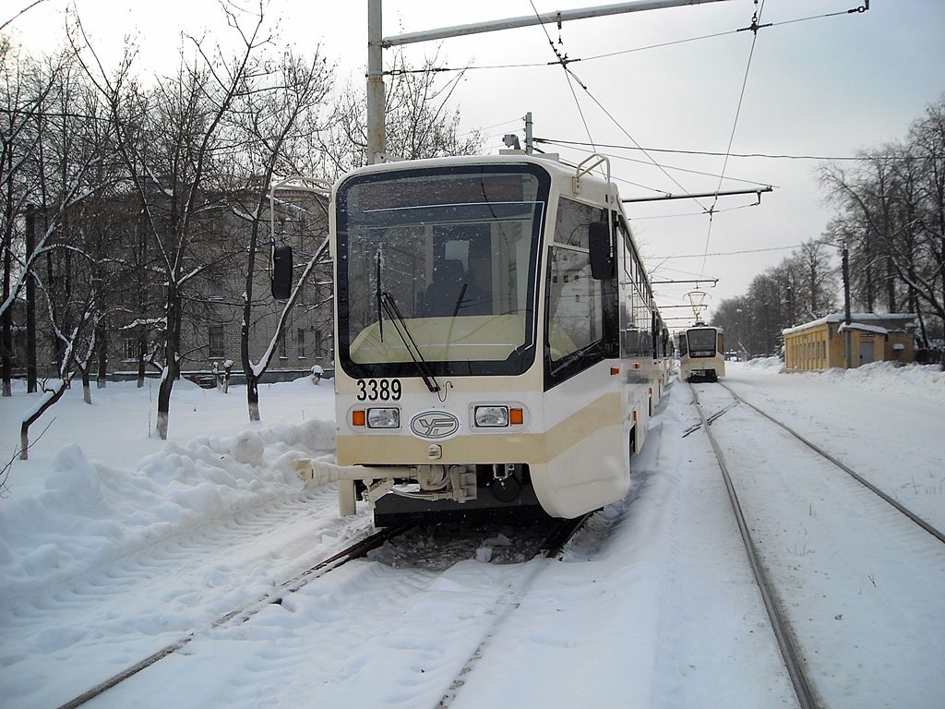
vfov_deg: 40.7
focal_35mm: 35
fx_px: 955
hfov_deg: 52.6
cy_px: 354
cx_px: 472
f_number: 5.6
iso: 64
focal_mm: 5.7
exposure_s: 1/129
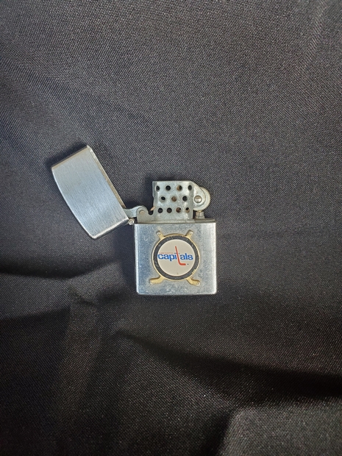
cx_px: 171
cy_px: 228
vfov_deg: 67.3
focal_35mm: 26
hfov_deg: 53.1
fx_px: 343
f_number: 2.4
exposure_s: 1/70
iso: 250
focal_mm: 4.3
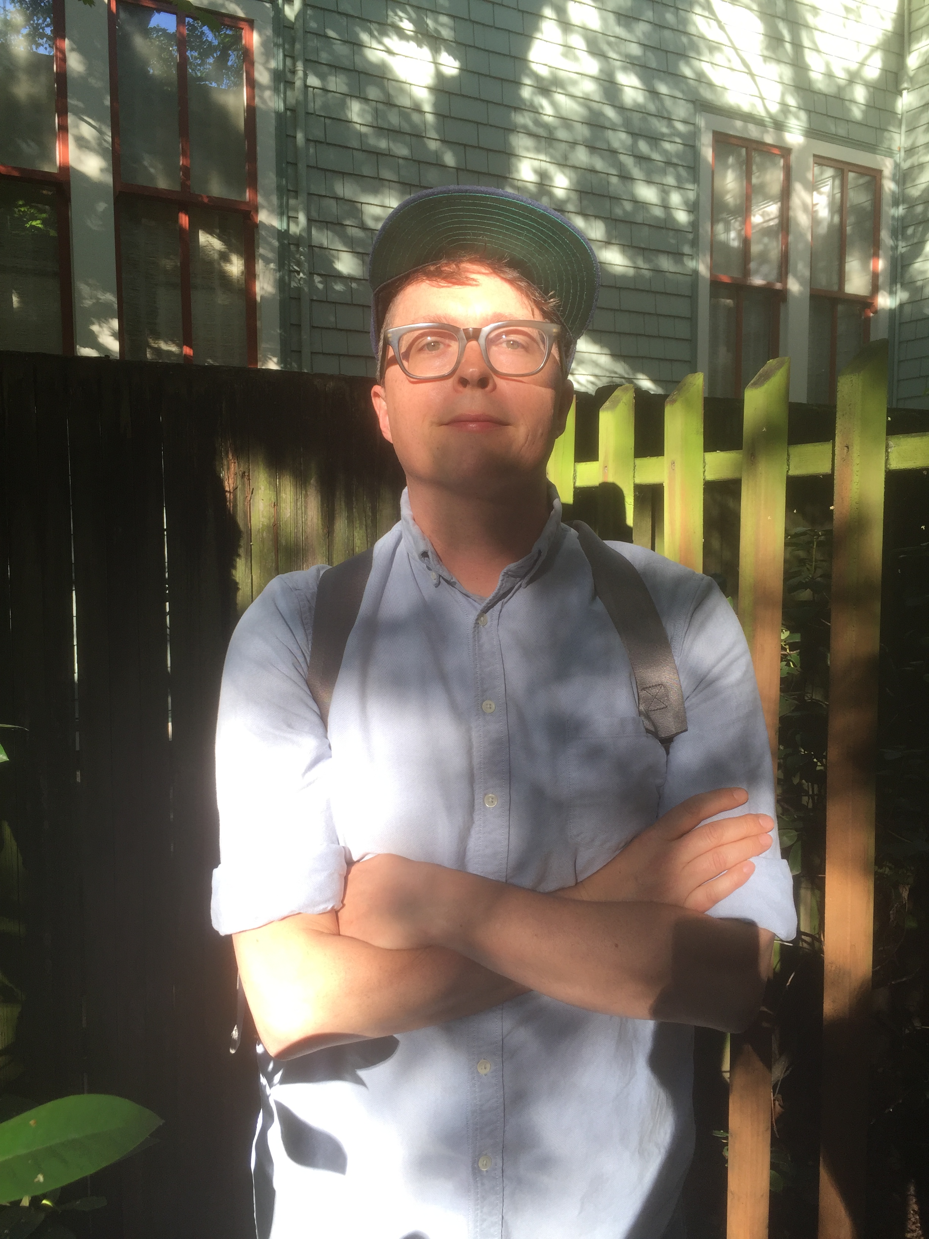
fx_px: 1038
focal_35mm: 29
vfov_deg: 61.7
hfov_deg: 48.2
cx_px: 464
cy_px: 620
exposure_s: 1/120
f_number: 2.2
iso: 32
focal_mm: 4.15
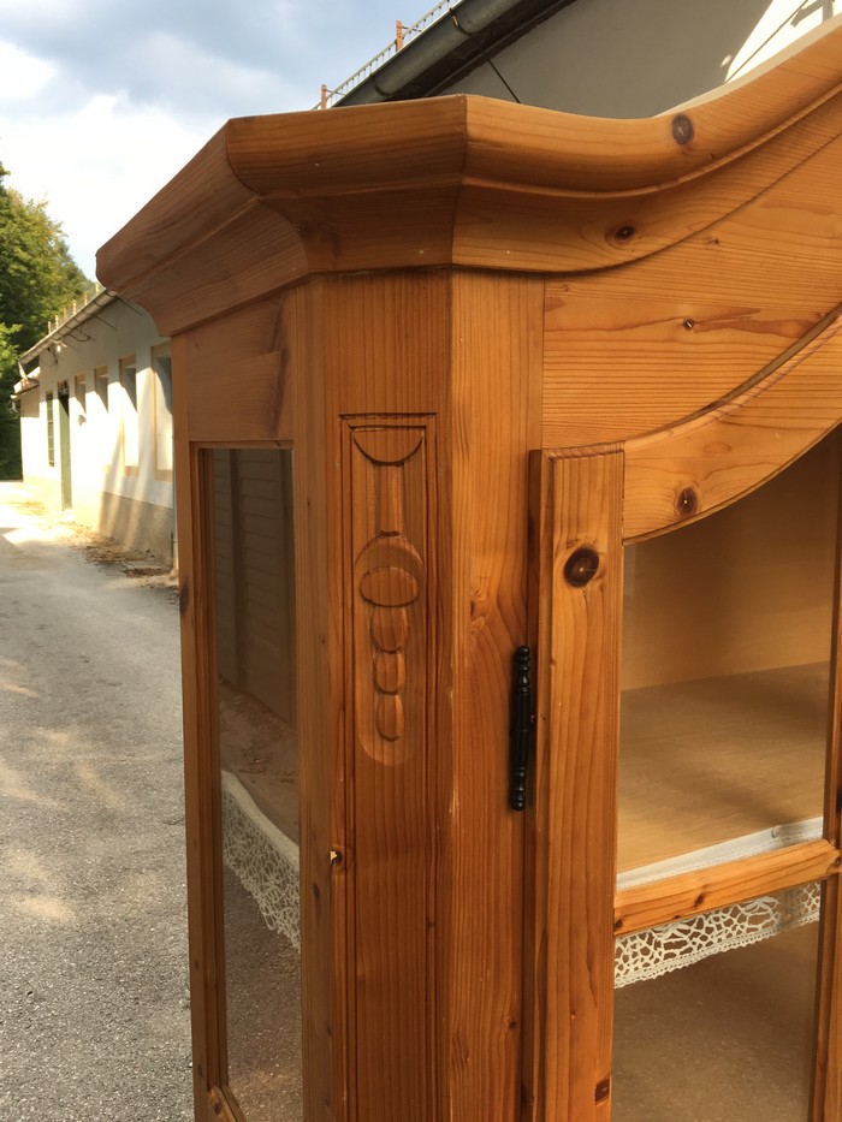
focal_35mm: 29
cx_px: 421
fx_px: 940
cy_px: 561
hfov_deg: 48.2
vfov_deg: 61.7
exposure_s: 1/326
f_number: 2.2
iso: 25
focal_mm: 4.15
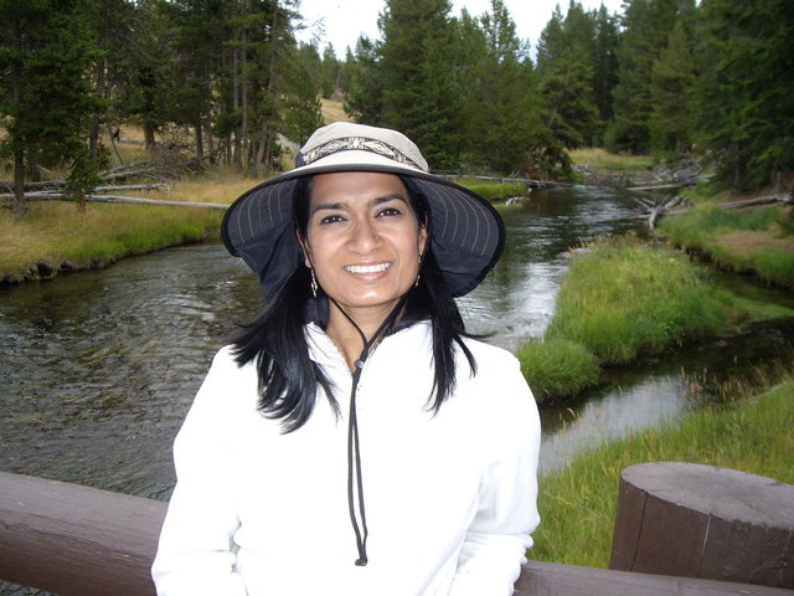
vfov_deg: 37.7
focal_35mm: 38
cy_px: 298
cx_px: 397
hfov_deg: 49.0
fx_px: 872
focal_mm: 6.2
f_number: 2.7
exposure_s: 1/250
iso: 100
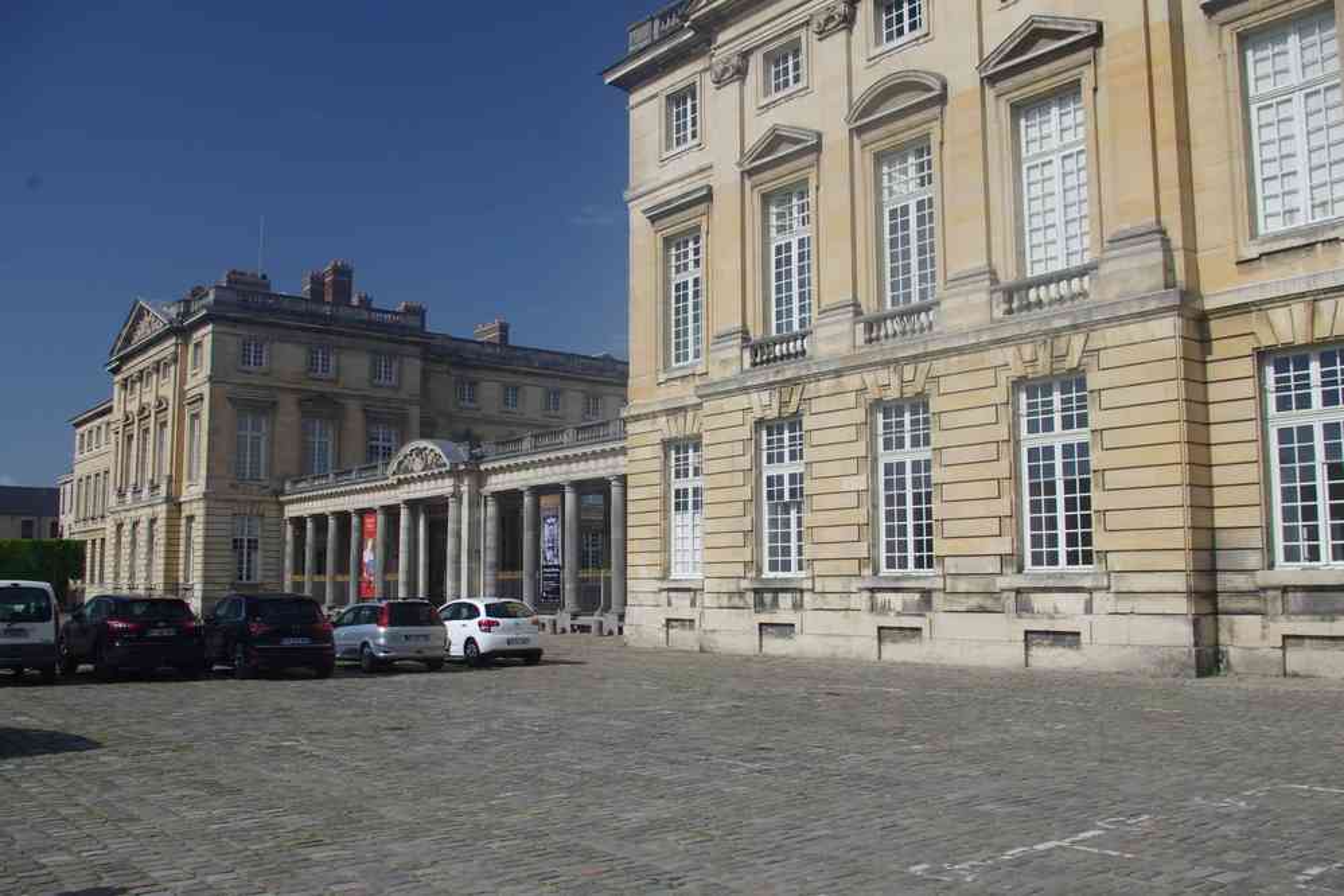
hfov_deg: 59.5
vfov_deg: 41.7
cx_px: 672
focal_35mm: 32
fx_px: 1176
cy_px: 448
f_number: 11
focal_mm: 21
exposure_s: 1/100
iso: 200
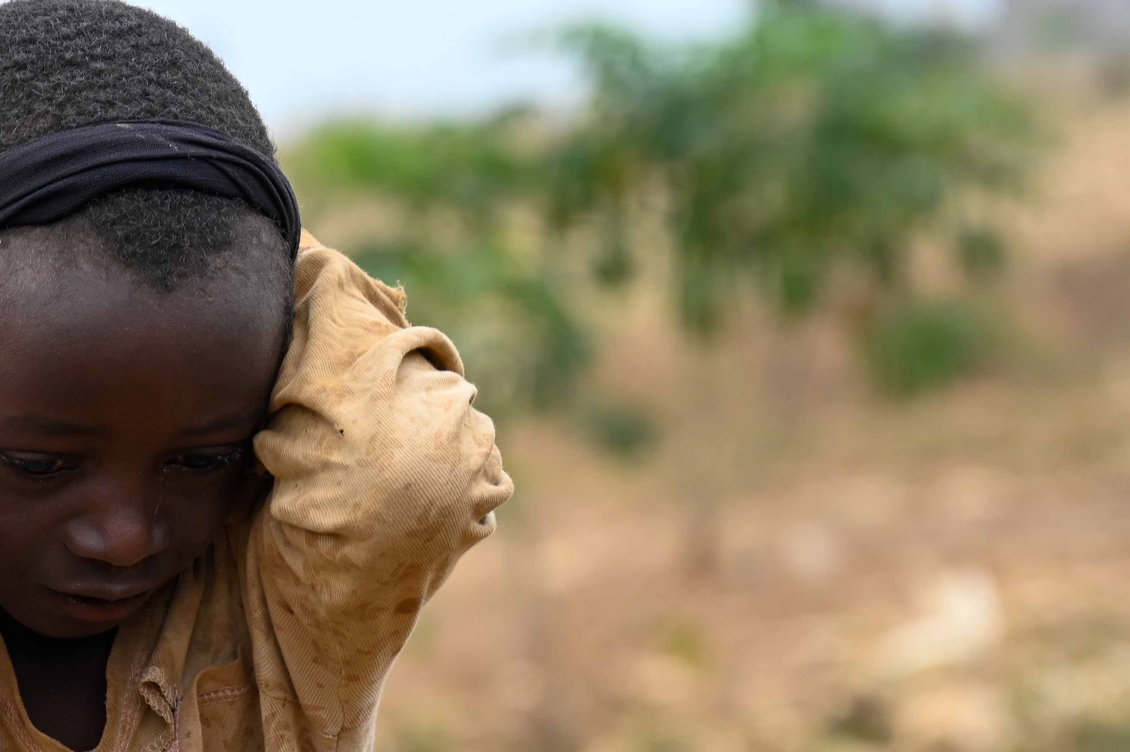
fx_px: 8751
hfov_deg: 7.4
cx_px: 135
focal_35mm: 279
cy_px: 616
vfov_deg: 4.9
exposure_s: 1/320
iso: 640
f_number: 7.1
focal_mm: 140
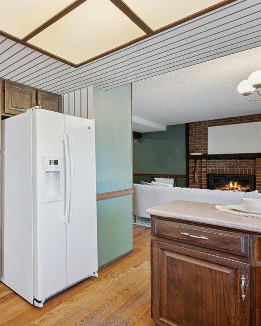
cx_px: 22
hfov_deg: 54.3
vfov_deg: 75.0
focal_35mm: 22
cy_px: 162
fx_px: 212
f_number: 11
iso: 800
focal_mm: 15
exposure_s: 1/8
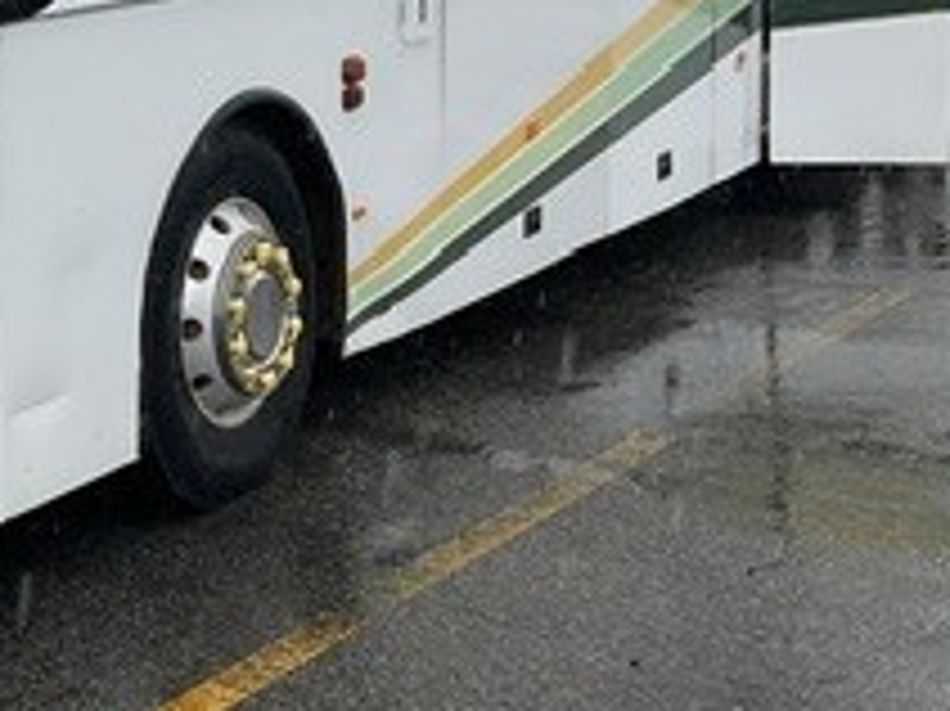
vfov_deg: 16.2
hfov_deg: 20.9
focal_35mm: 88
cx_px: -167
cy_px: -112
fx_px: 2414
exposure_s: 1/749
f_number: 1.8
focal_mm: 3
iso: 16
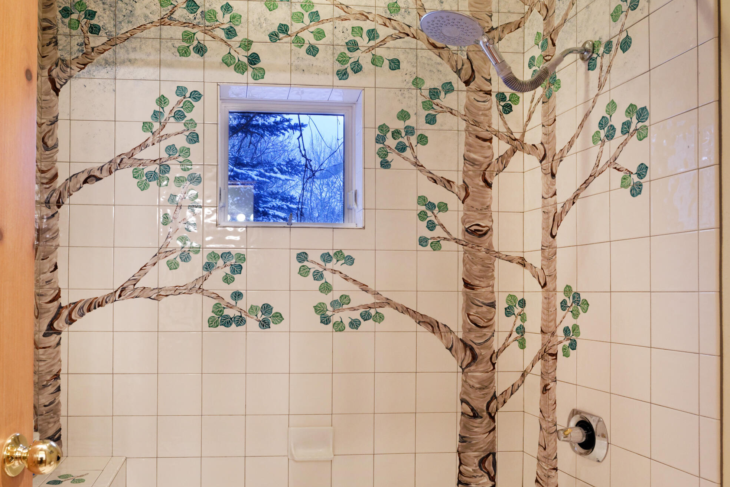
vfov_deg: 44.8
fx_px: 588
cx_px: 271
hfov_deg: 62.7
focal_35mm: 29
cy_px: 287
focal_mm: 19
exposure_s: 1/13
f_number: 7.1
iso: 1250
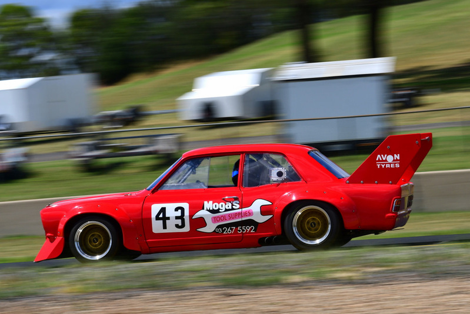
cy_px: 157
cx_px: 235
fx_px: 2391
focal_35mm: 183
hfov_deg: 11.2
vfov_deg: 7.5
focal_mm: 122
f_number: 14
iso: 160
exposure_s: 1/200
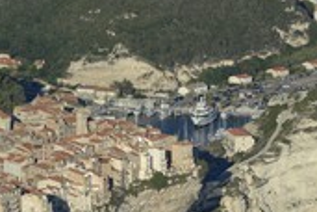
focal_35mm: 490
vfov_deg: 2.8
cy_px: 190
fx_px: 4314
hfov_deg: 4.2
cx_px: 89
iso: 400
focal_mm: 200
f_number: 10
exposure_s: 1/1000
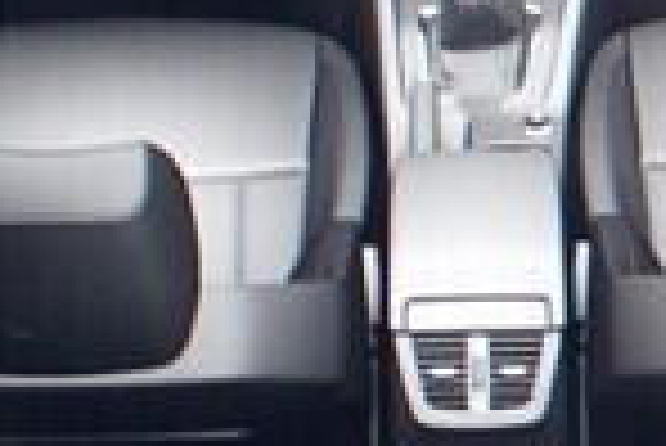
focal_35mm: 249
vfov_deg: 5.5
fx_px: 4611
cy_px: 363
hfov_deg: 8.3
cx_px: 346
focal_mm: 24
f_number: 2.8
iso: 320
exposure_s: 1/40
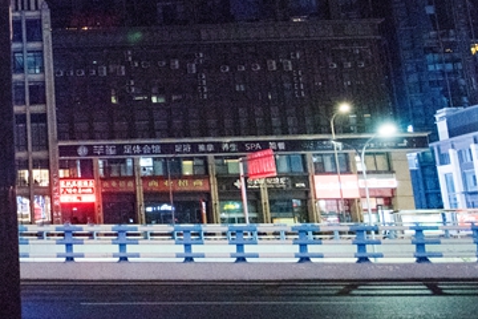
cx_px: -72
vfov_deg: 27.9
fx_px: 637
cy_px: 104
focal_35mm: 48
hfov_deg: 34.4
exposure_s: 1/100
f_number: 4
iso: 2500
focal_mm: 16
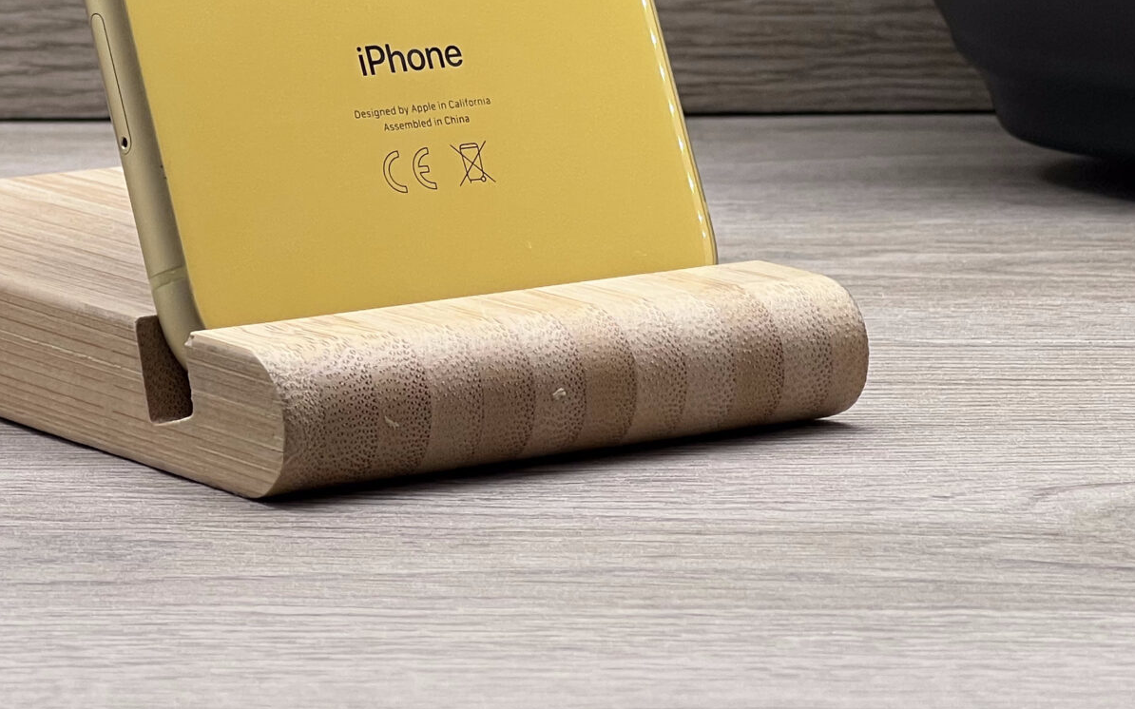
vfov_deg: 7.4
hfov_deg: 11.9
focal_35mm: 175
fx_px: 5413
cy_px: -185
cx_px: 197
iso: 64
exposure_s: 1/100
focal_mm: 9
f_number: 2.8
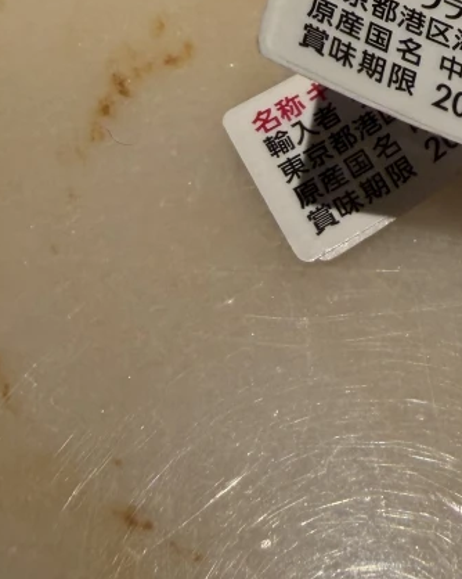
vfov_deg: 22.4
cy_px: -38
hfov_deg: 18.3
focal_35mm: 81
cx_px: 497
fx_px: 1385
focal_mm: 2.22
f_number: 2.2
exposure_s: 1/100
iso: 100
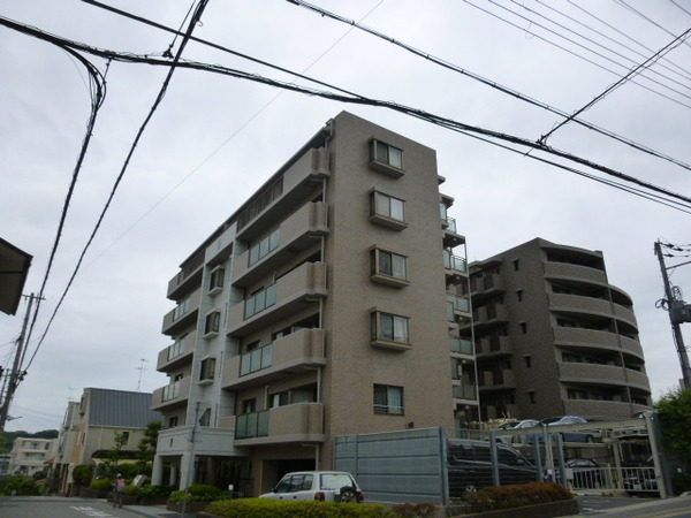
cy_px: 259
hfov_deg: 69.4
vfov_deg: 54.9
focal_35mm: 25
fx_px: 499
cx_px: 346
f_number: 3.1
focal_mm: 4.5
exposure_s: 1/800
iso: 160
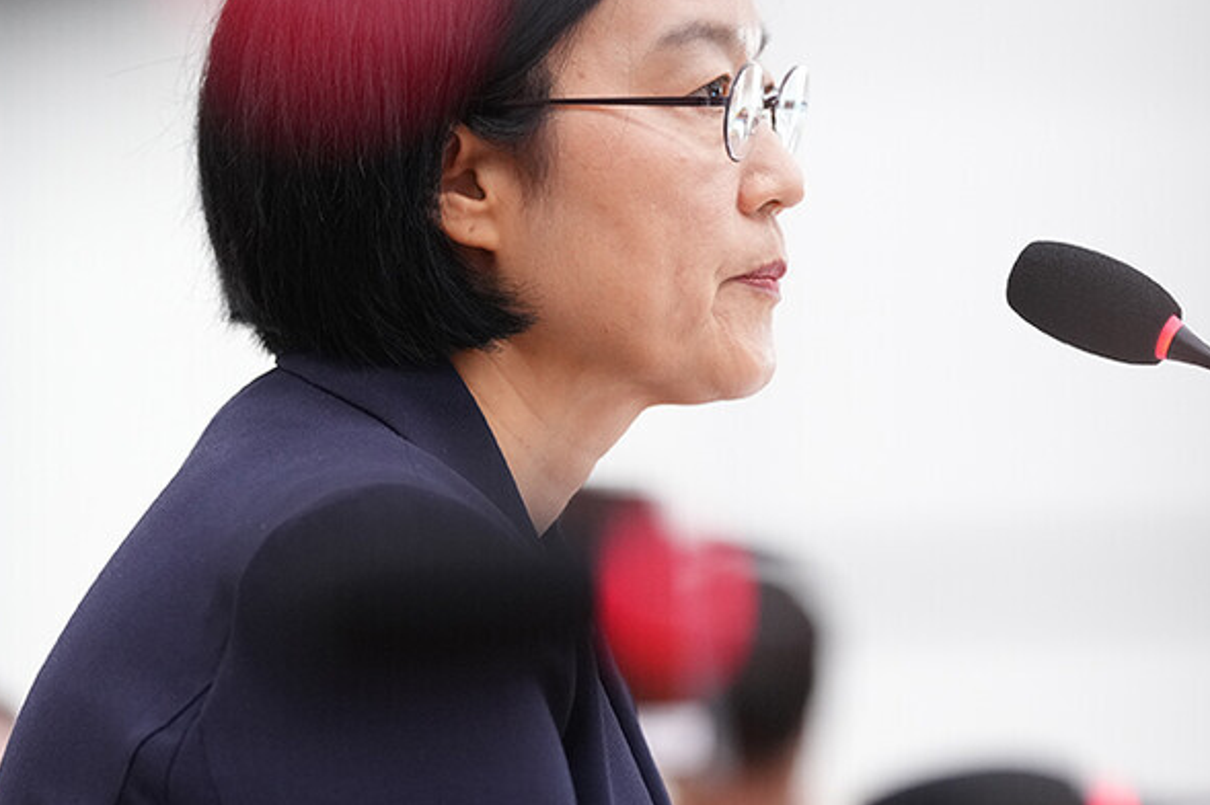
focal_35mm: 230
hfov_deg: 9.0
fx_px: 7726
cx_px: 614
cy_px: 349
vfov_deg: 6.0
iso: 2500
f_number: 3.2
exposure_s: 1/250
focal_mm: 141
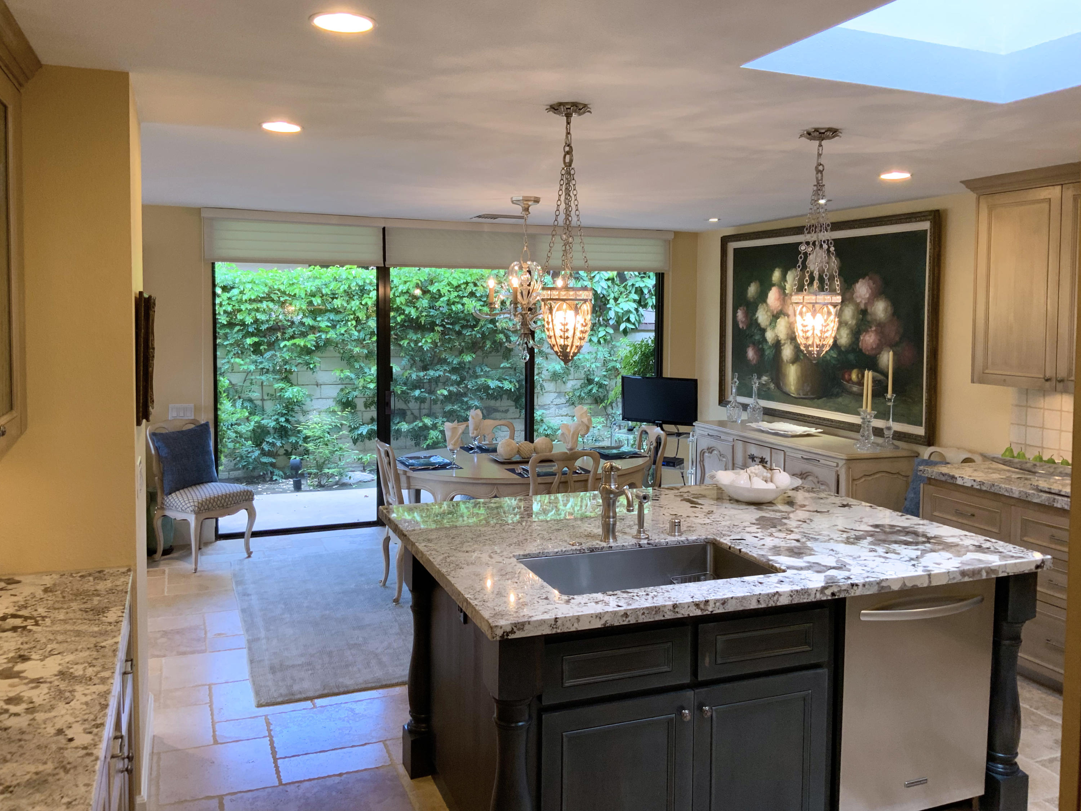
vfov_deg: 48.2
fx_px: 906
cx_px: 540
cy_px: 406
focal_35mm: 29
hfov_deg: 61.7
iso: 50
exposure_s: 1/60
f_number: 1.8
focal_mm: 3
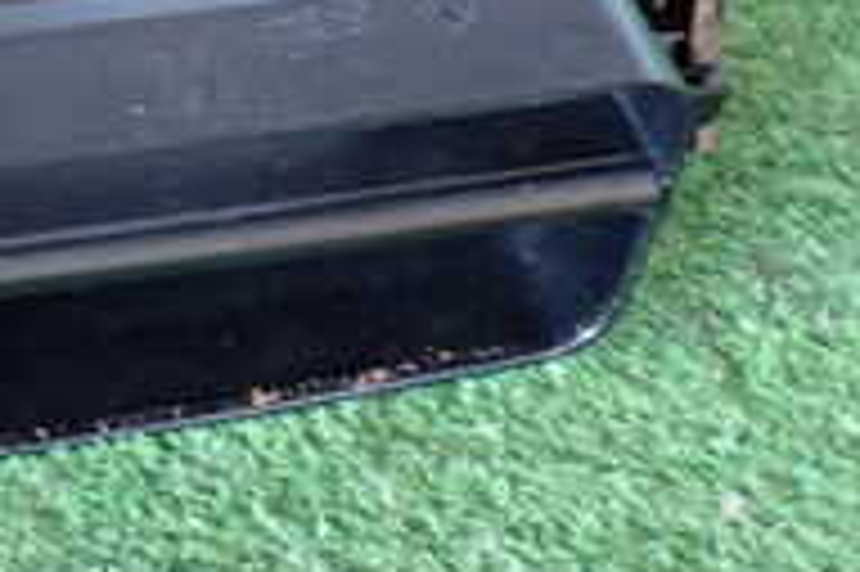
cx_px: -378
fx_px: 2960
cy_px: -45
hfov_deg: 15.4
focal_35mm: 124
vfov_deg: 10.9
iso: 500
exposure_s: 1/40
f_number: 2.7
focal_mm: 6.83
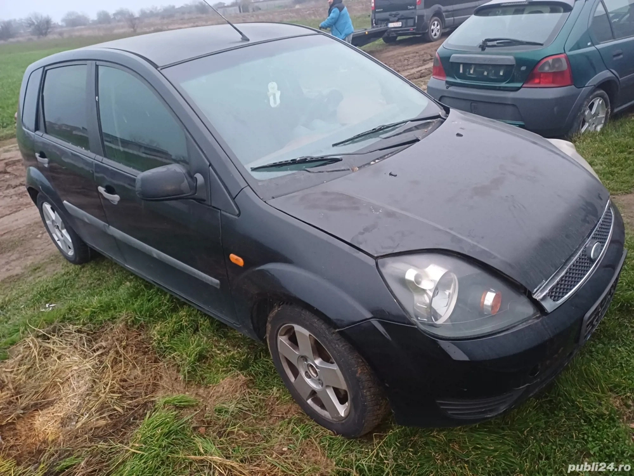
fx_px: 458
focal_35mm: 25
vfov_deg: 54.9
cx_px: 317
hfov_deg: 69.4
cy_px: 238
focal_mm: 4.65
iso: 400
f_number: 1.8
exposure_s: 1/33.3
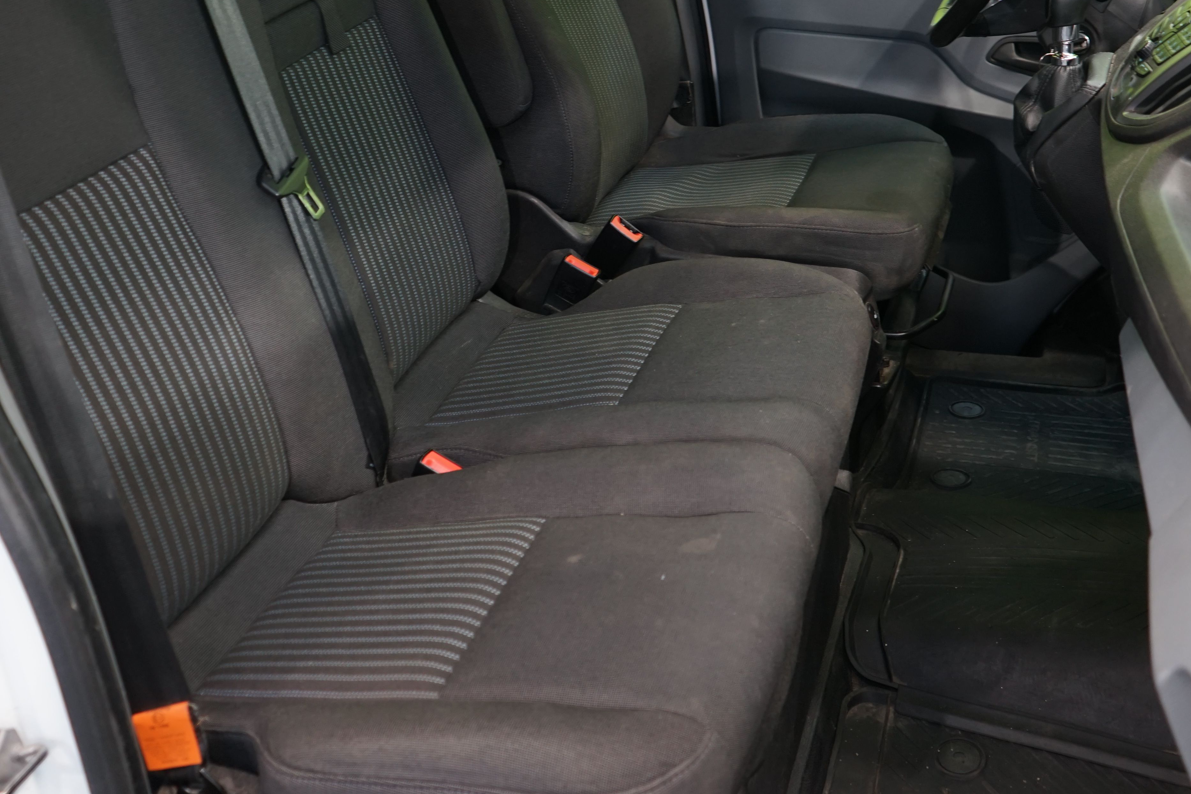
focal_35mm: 45
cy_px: 172
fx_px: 1489
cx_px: 656
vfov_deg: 29.3
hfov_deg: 43.5
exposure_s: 1/30
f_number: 3.5
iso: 500
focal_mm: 28
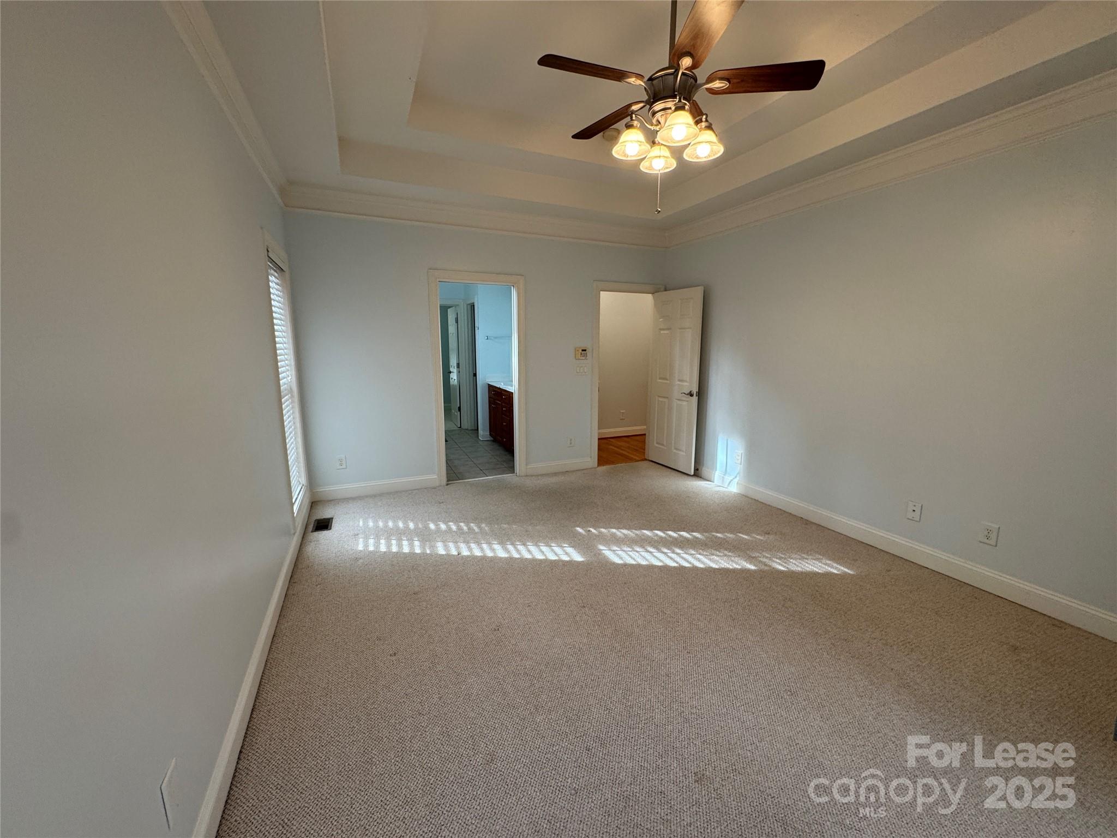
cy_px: 419
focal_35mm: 14
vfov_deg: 85.7
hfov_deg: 102.1
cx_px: 558
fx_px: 452
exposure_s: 1/120
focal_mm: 2.22
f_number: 2.2
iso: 200
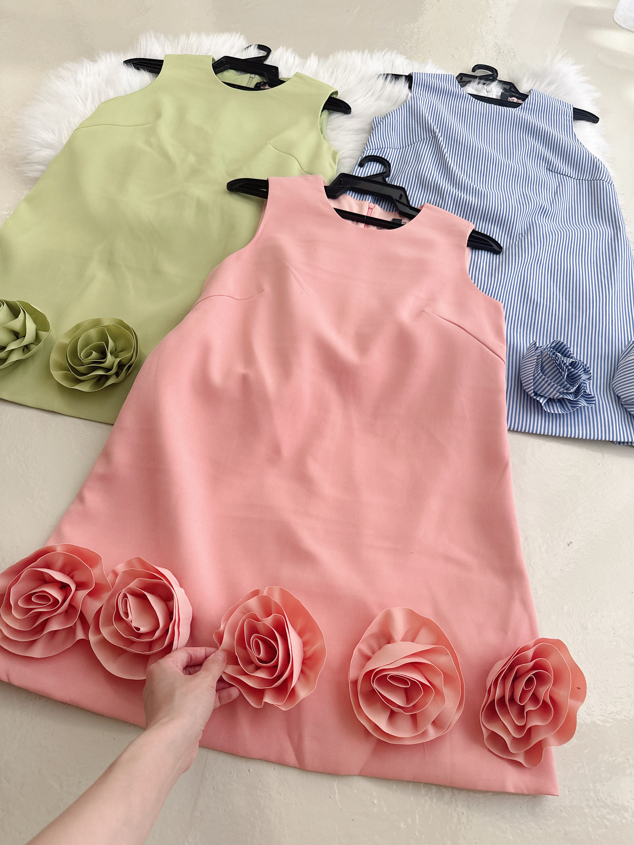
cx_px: 317
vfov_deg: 71.6
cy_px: 422
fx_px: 586
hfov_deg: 56.8
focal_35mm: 24
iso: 250
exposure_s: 1/91
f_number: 1.78
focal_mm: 6.86
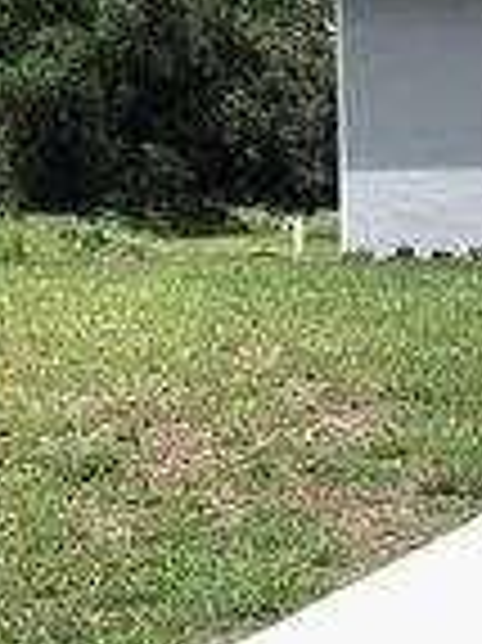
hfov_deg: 11.0
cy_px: 403
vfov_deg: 16.3
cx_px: 996
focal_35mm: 121
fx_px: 2250
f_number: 1.8
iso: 40
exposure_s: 1/6910
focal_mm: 5.4
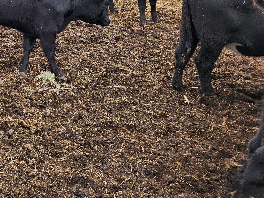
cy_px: 13
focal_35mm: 51
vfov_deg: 27.3
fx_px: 389
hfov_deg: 33.0
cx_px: -23
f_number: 1.8
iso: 20
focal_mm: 5.4
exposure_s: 1/265
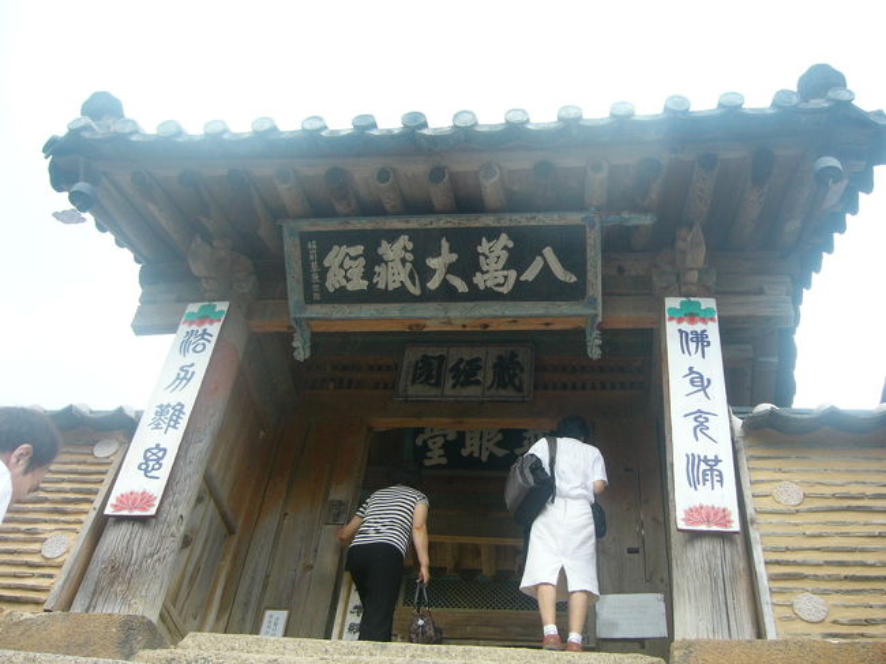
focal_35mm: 35
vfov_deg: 40.7
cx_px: 443
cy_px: 332
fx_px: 895
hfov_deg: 52.6
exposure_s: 1/80
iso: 100
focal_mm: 5.8
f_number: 2.8
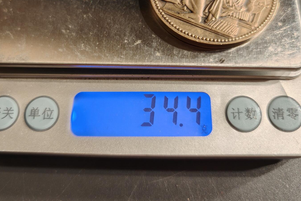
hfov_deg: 58.7
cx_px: 150
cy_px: 70
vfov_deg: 40.7
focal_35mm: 32
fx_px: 268
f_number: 1.6
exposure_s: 1/136
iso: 250
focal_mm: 6.06
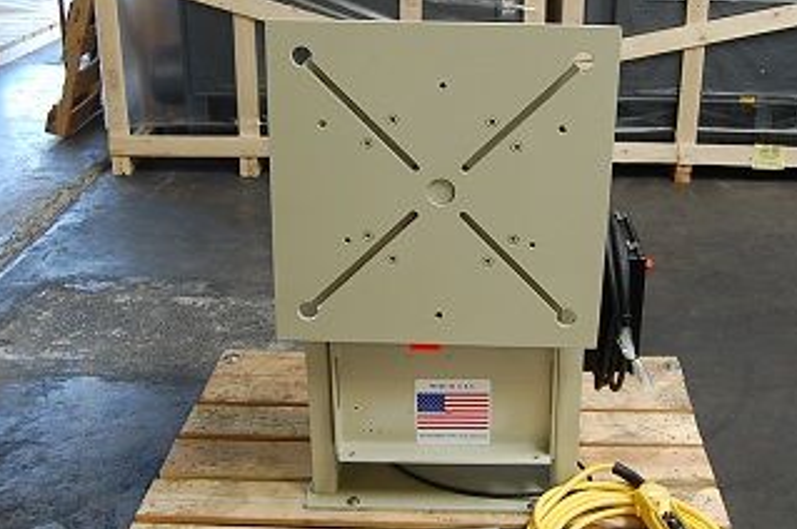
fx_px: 1039
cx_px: 440
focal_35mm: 47
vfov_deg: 28.6
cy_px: 230
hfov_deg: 41.9
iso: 400
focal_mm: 20
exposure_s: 1/80
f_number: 4.5
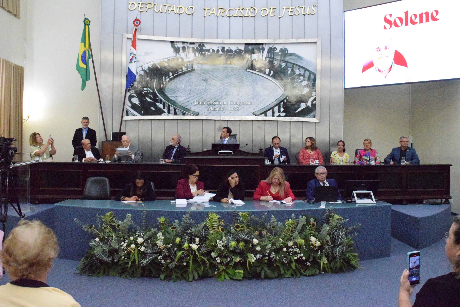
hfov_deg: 61.9
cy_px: 154
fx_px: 384
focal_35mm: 30
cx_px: 230
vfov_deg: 43.7
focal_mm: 20
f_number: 8
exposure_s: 1/400
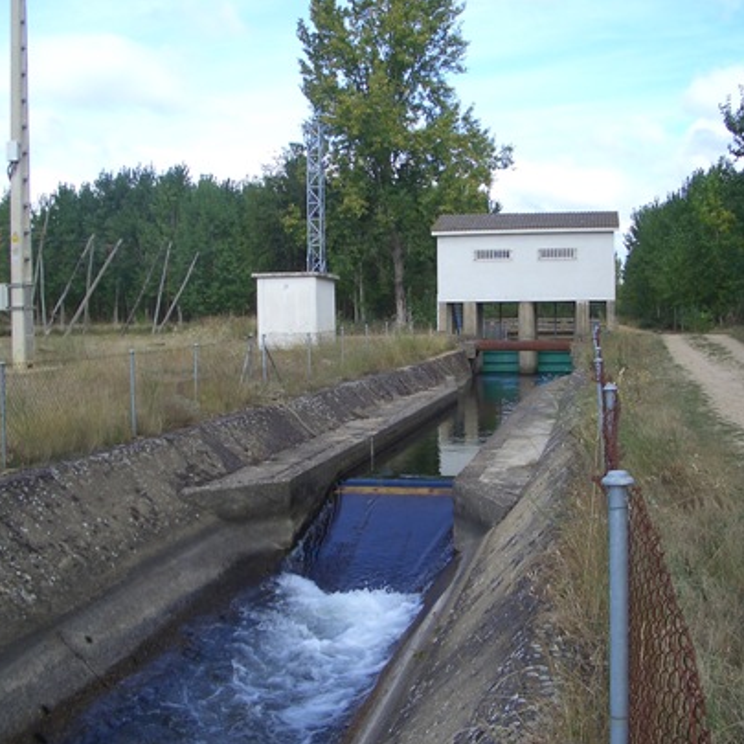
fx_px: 1021
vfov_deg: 40.0
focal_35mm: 42
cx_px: 411
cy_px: 378
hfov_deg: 40.0
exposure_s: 1/320
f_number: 4.3
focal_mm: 5.8
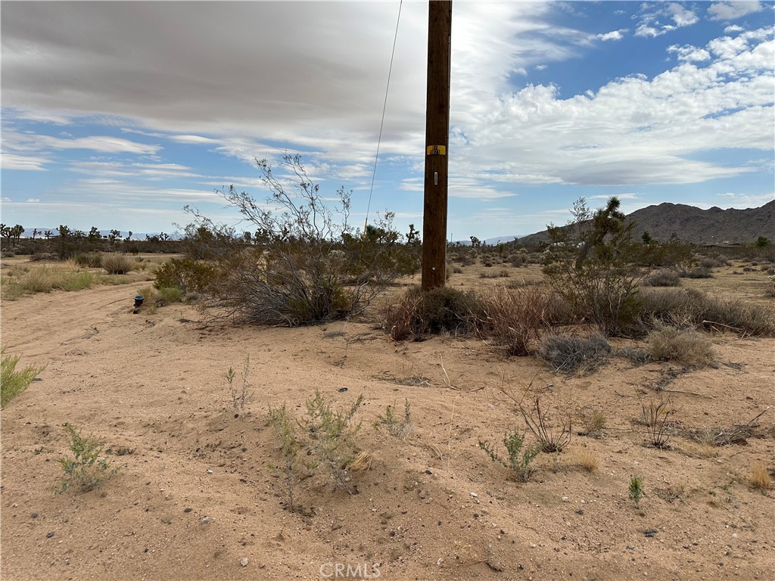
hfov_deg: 71.6
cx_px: 388
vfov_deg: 56.8
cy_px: 290
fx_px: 537
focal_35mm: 24
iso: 80
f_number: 1.78
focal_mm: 6.86
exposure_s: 1/6623
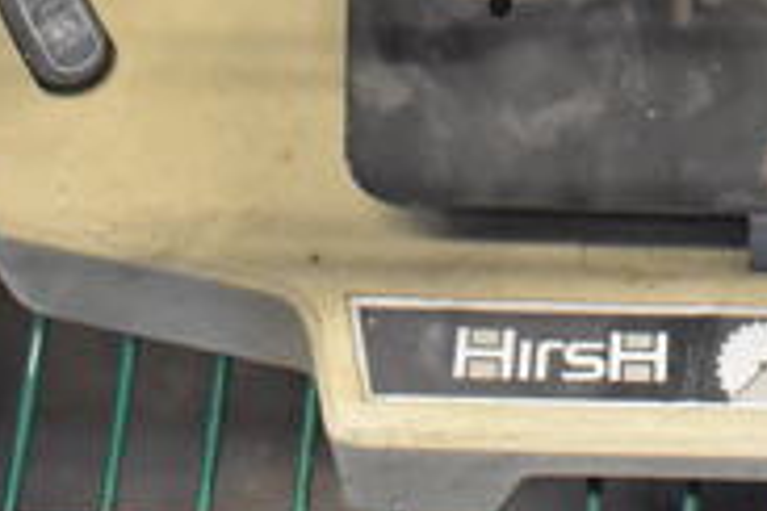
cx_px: 759
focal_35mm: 110
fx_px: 2343
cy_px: -331
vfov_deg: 11.7
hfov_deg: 18.1
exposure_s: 1/125
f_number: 3.8
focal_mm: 22
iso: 5600
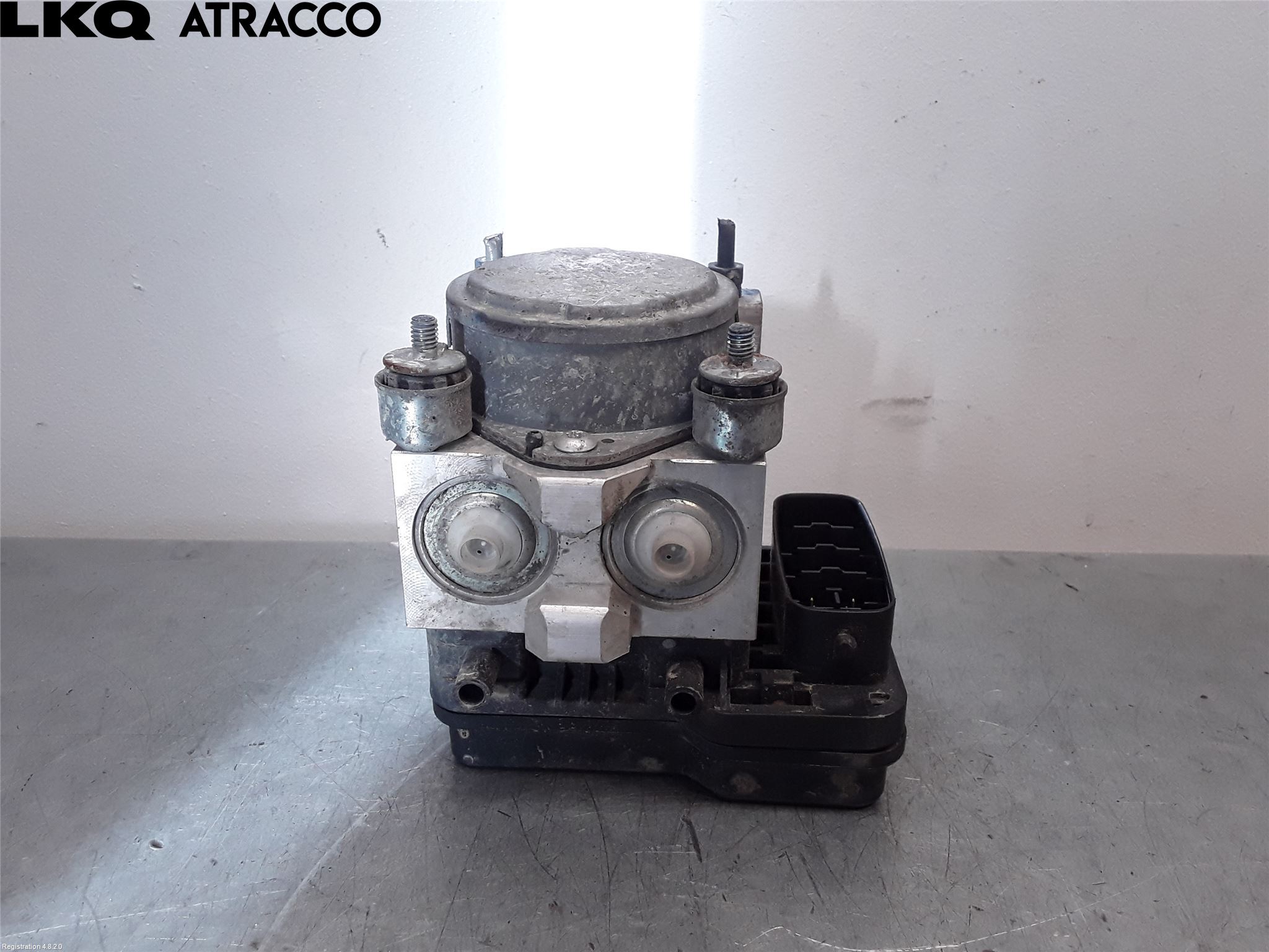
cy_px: 476
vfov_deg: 49.7
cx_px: 634
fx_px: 1026
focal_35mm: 28
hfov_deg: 63.4
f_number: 1.9
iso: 100
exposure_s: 1/236
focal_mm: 2.91
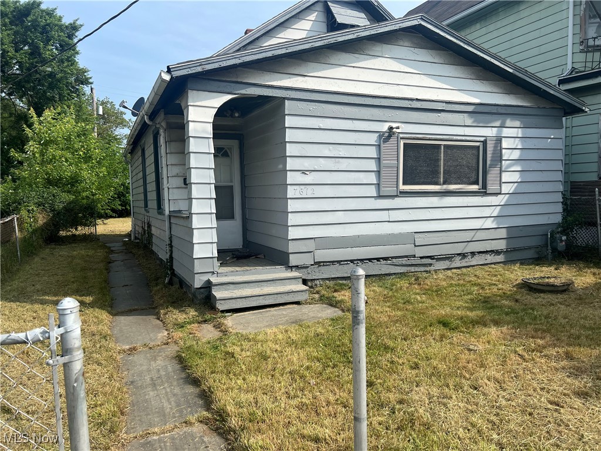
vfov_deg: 53.1
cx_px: 300
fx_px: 451
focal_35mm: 26
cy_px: 226
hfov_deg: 67.3
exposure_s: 1/3704
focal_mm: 5.7
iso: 50
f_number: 1.5
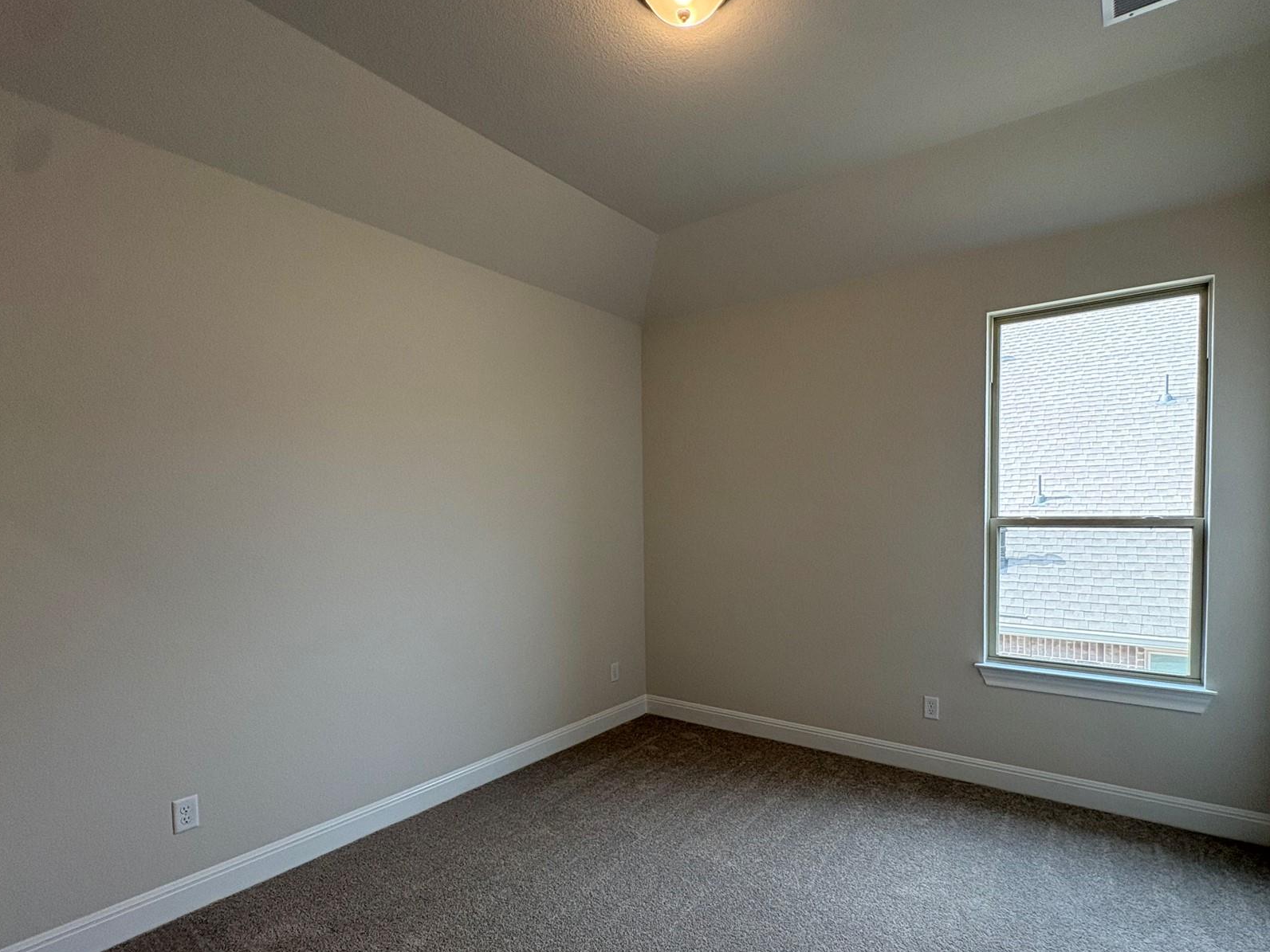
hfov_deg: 87.7
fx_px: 660
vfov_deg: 71.3
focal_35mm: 18
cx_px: 670
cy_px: 541
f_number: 2.2
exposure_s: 1/120
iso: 160
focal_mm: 2.22
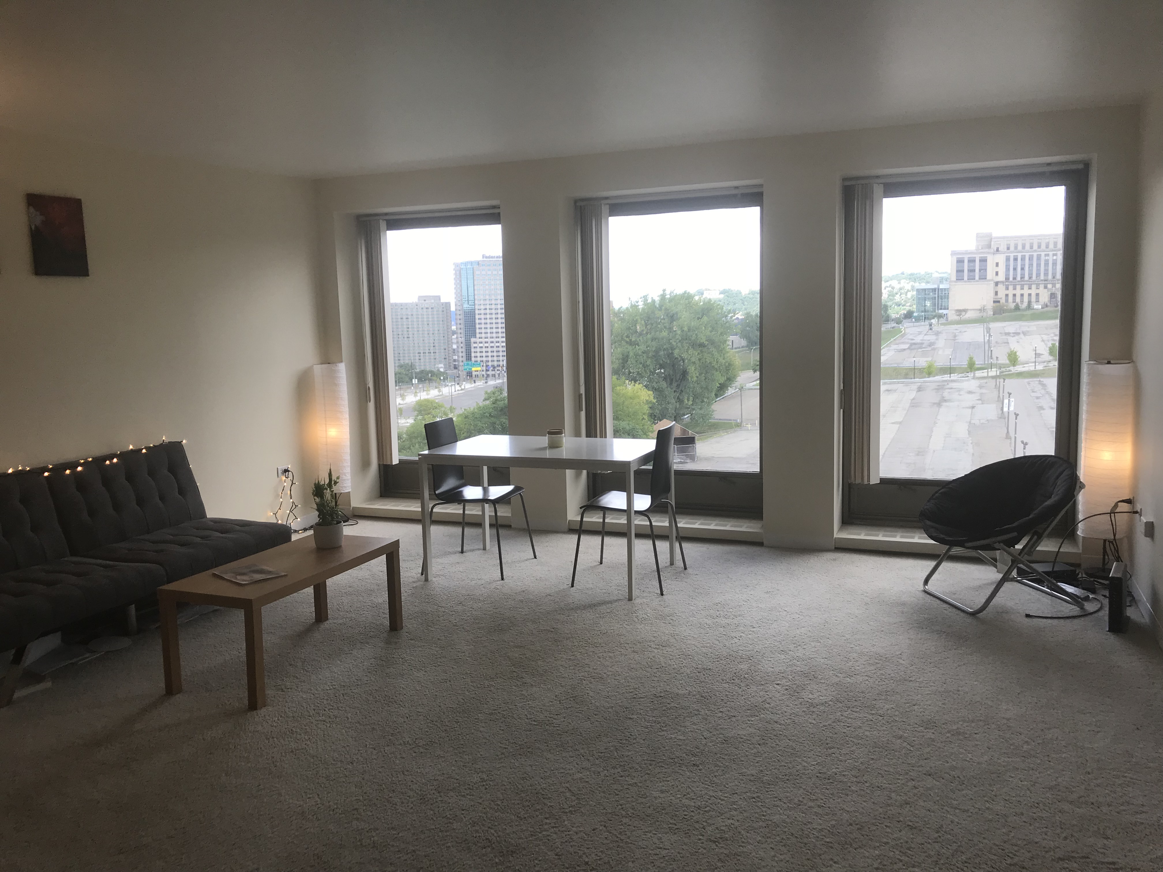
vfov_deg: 49.7
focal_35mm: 28
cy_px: 436
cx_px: 582
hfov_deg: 63.4
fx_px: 941
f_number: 1.8
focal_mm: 3.99
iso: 20
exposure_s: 1/153
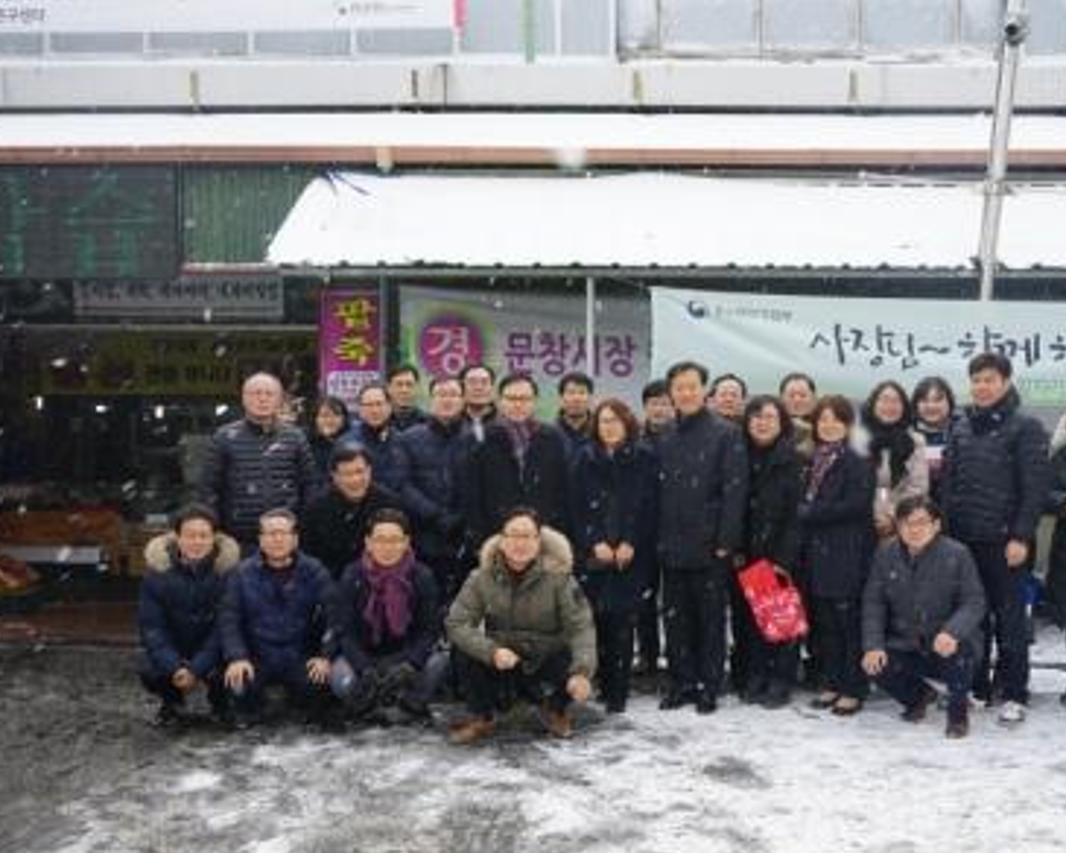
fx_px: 1199
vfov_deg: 39.2
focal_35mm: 38
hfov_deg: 47.9
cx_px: 587
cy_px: 432
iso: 100
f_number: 8
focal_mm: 33
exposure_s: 1/100
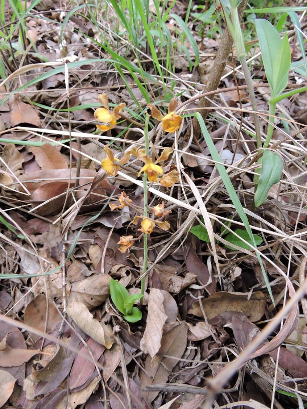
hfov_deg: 56.8
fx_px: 284
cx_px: 154
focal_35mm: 24
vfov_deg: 71.6
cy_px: 204
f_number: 3.3
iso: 100
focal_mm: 4.3
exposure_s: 1/100
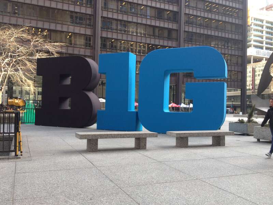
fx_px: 276
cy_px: 102
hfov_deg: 52.6
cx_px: 136
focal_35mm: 35
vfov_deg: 40.7
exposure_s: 1/120
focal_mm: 4.28
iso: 64
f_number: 2.4
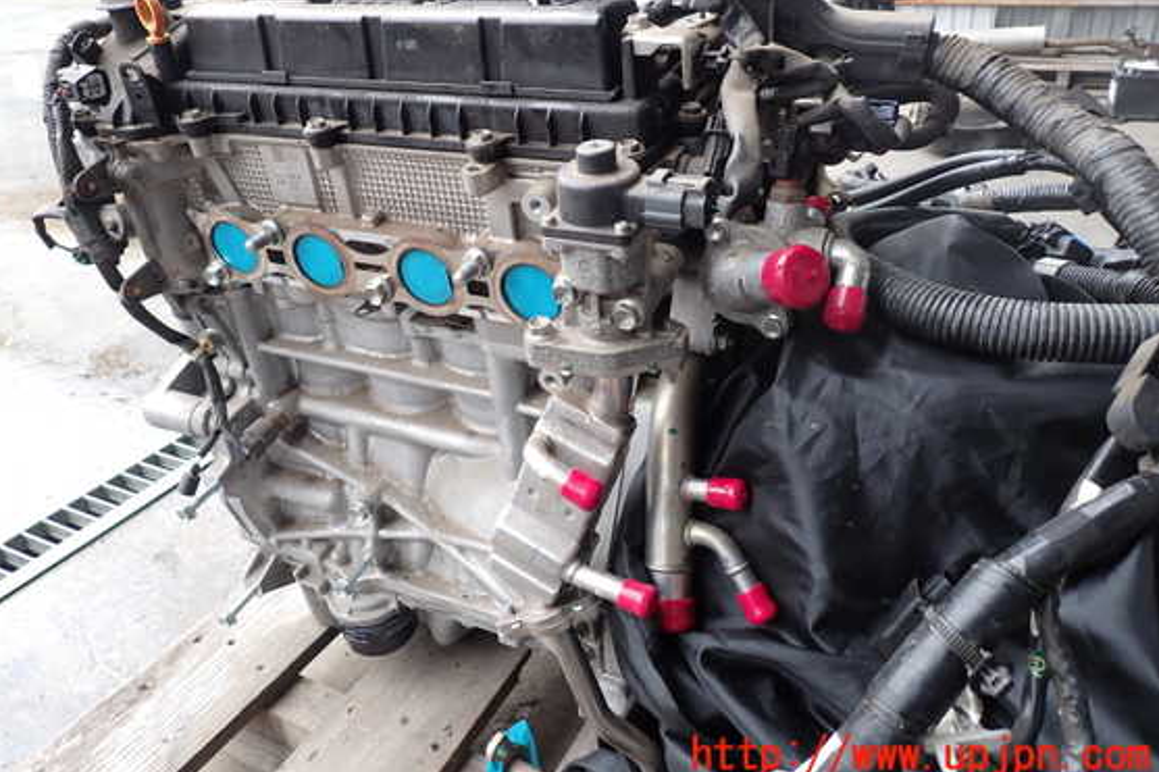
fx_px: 901
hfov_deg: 65.4
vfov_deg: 46.2
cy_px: 314
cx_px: 537
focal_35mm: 28
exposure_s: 1/60
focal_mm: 4.5
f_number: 2.8
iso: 160
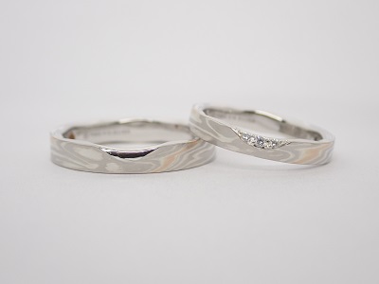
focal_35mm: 77
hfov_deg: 25.3
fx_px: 843
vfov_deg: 19.1
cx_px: 190
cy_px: 142
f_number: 4.1
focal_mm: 13.65
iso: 200
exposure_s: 1/125
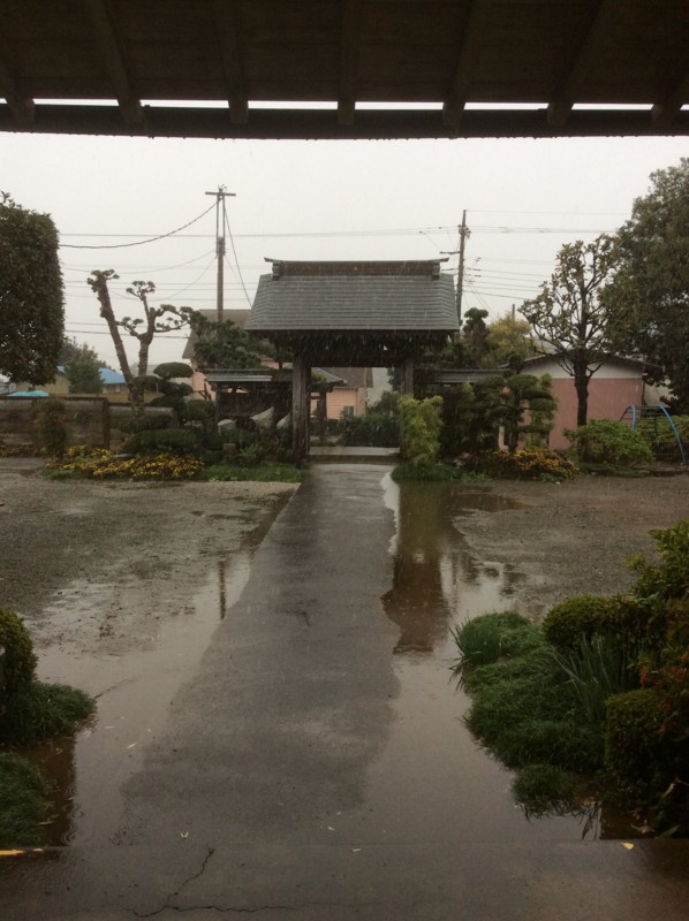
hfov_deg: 44.1
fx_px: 851
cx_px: 344
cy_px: 460
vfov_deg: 56.9
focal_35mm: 32
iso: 32
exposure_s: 1/60
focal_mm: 3.3
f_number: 2.4
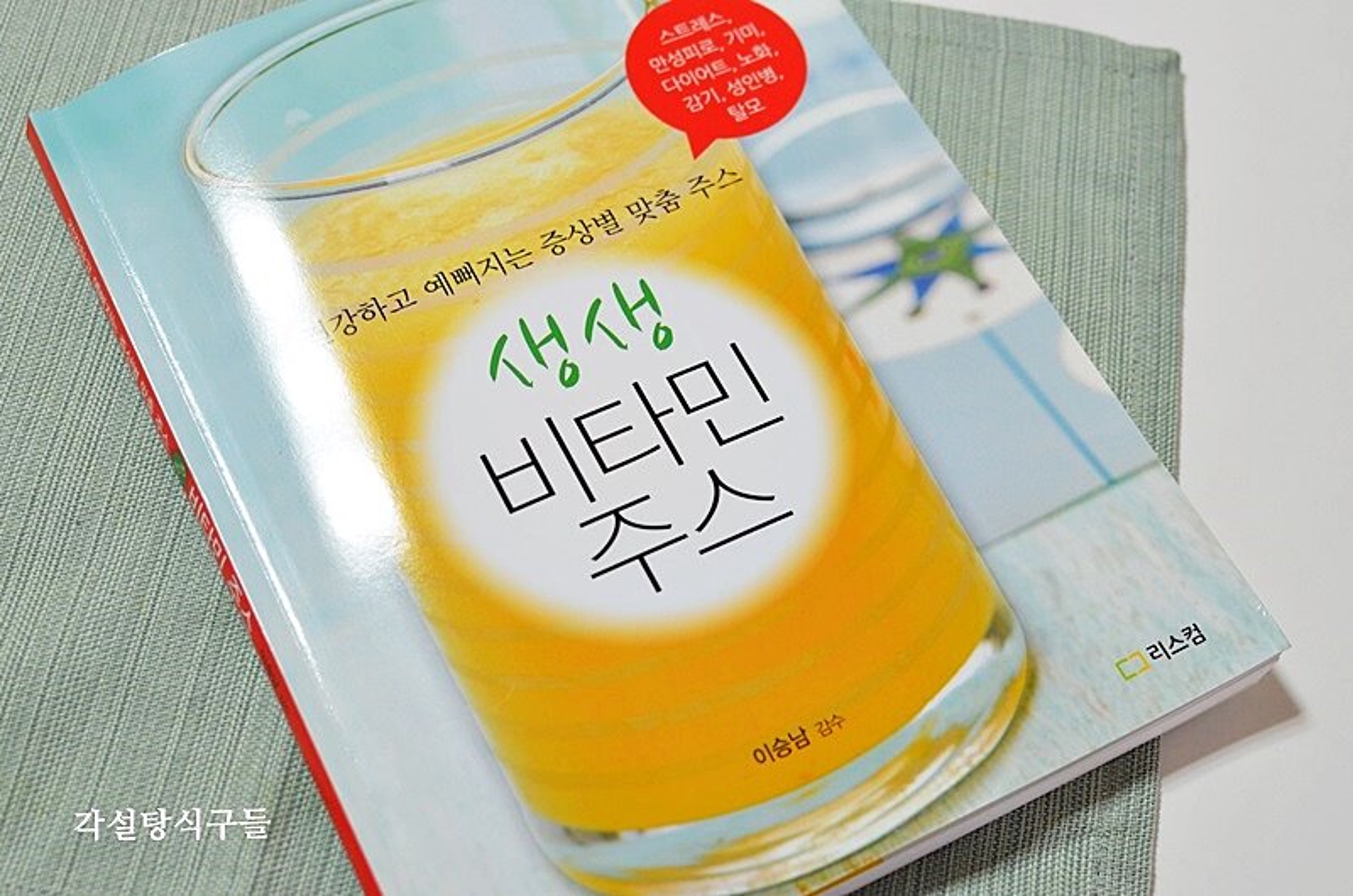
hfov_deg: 37.9
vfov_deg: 25.6
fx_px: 1969
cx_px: 676
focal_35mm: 52
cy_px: 448
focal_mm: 35
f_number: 4
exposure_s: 1/60
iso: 900
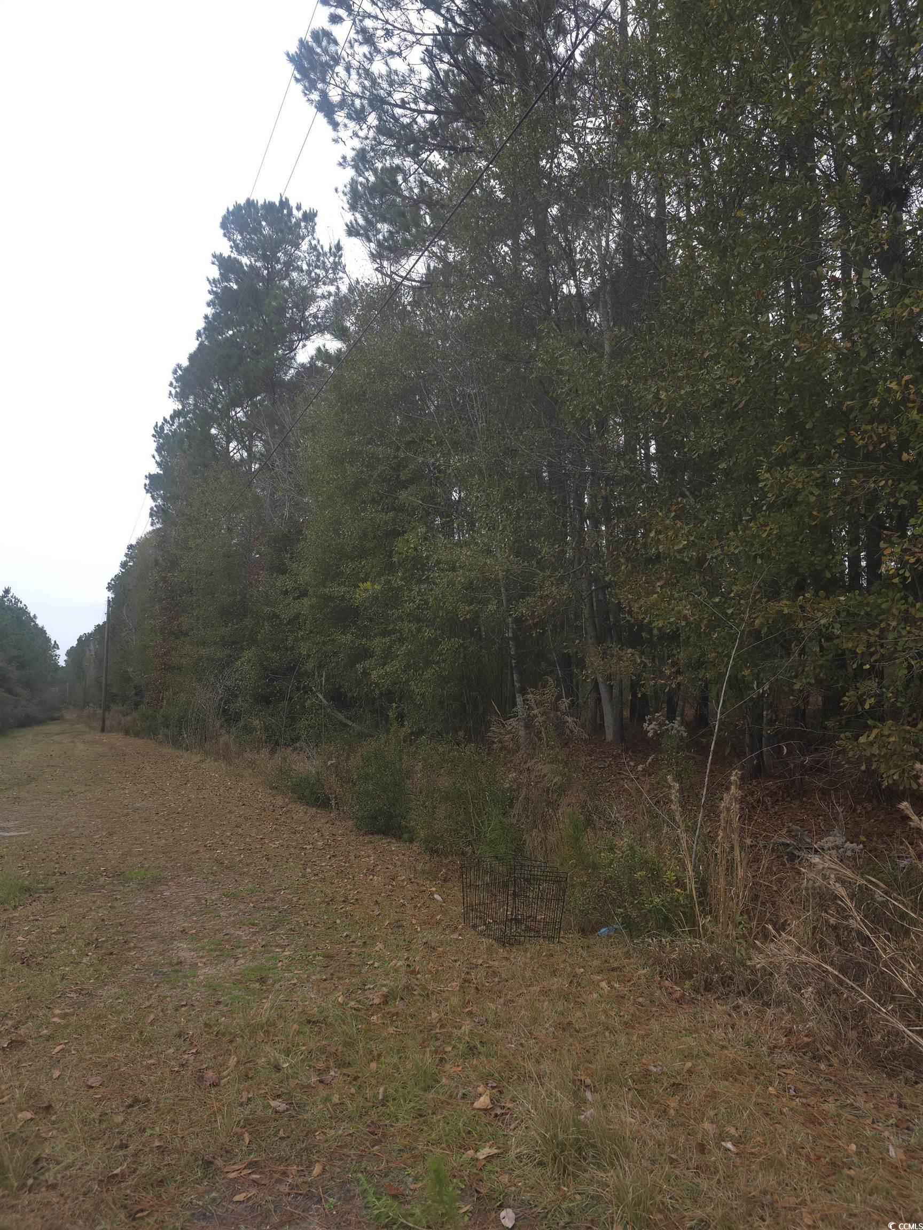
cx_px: 462
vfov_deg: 73.9
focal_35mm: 23
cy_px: 615
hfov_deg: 58.9
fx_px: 818
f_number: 1.7
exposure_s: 1/60
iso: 12
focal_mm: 6.3
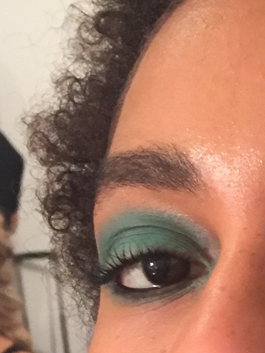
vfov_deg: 17.4
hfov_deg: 12.9
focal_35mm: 108
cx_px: 410
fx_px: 1102
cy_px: 416
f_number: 2.2
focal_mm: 4.15
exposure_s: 1/30
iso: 250
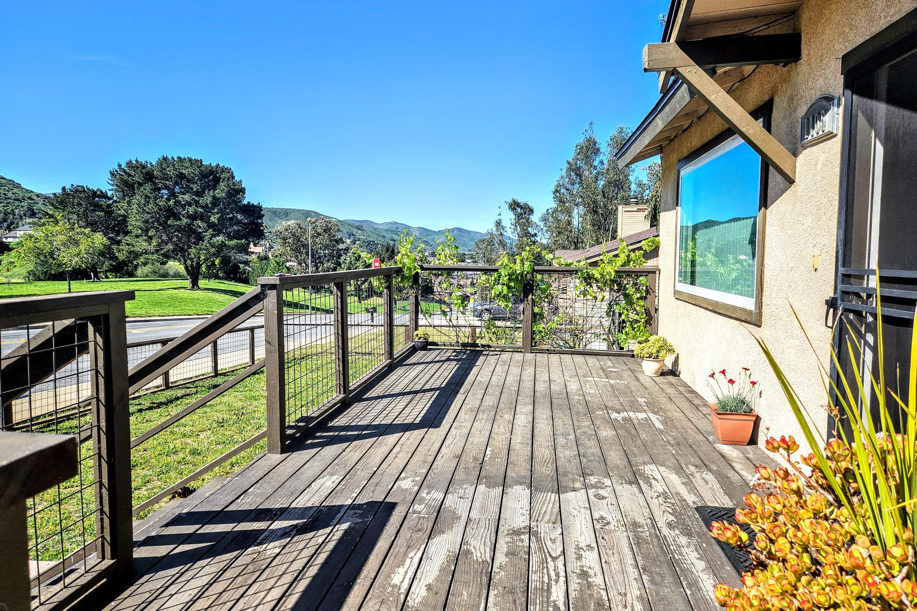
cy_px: 292
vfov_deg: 53.1
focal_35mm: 24
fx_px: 611
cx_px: 458
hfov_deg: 73.7
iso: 25
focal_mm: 5.4
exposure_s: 1/2116
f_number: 1.8
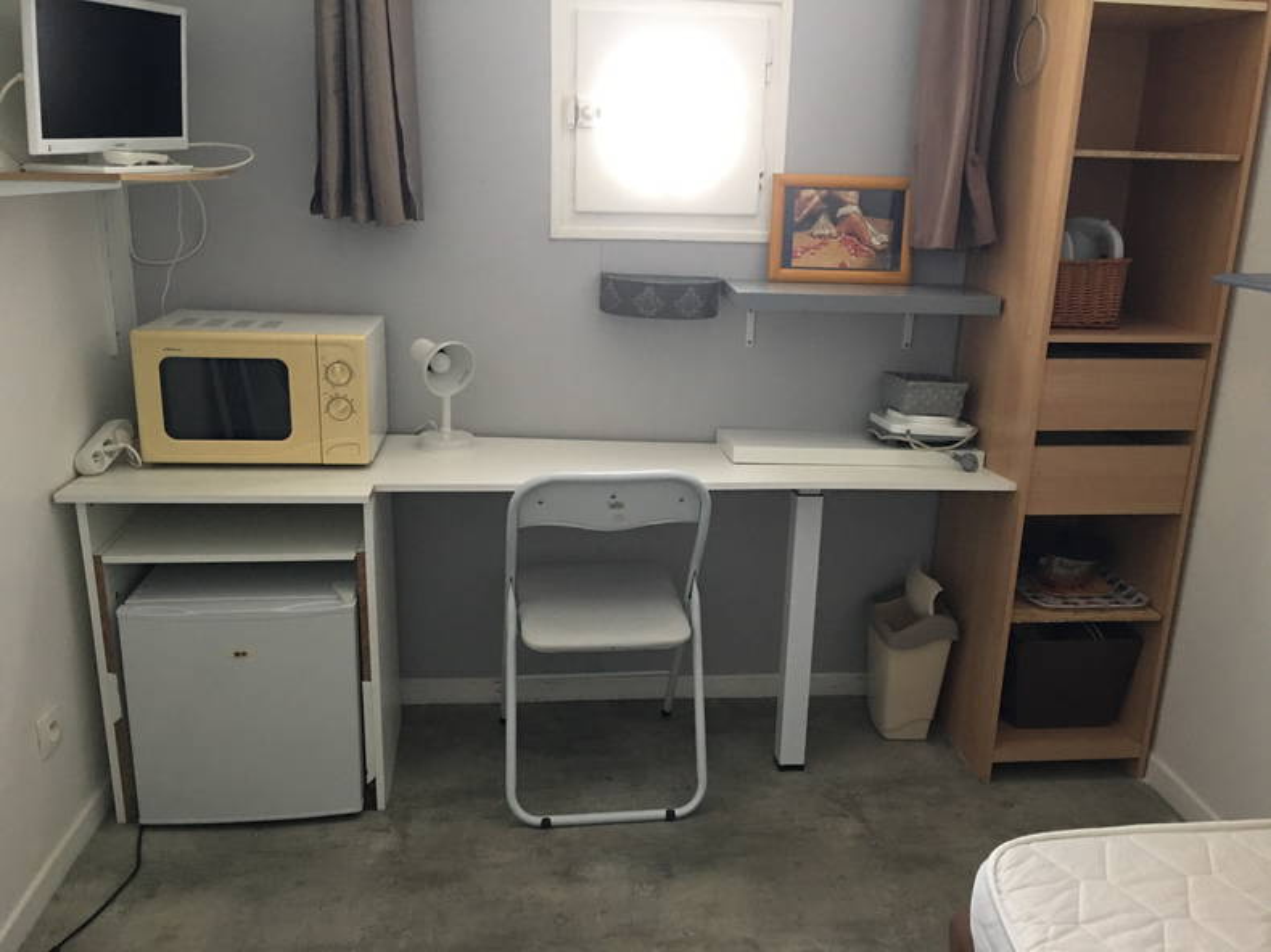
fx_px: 1064
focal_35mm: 29
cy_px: 476
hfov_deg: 61.7
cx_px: 636
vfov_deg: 48.2
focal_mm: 4.15
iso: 160
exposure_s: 1/8
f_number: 2.2
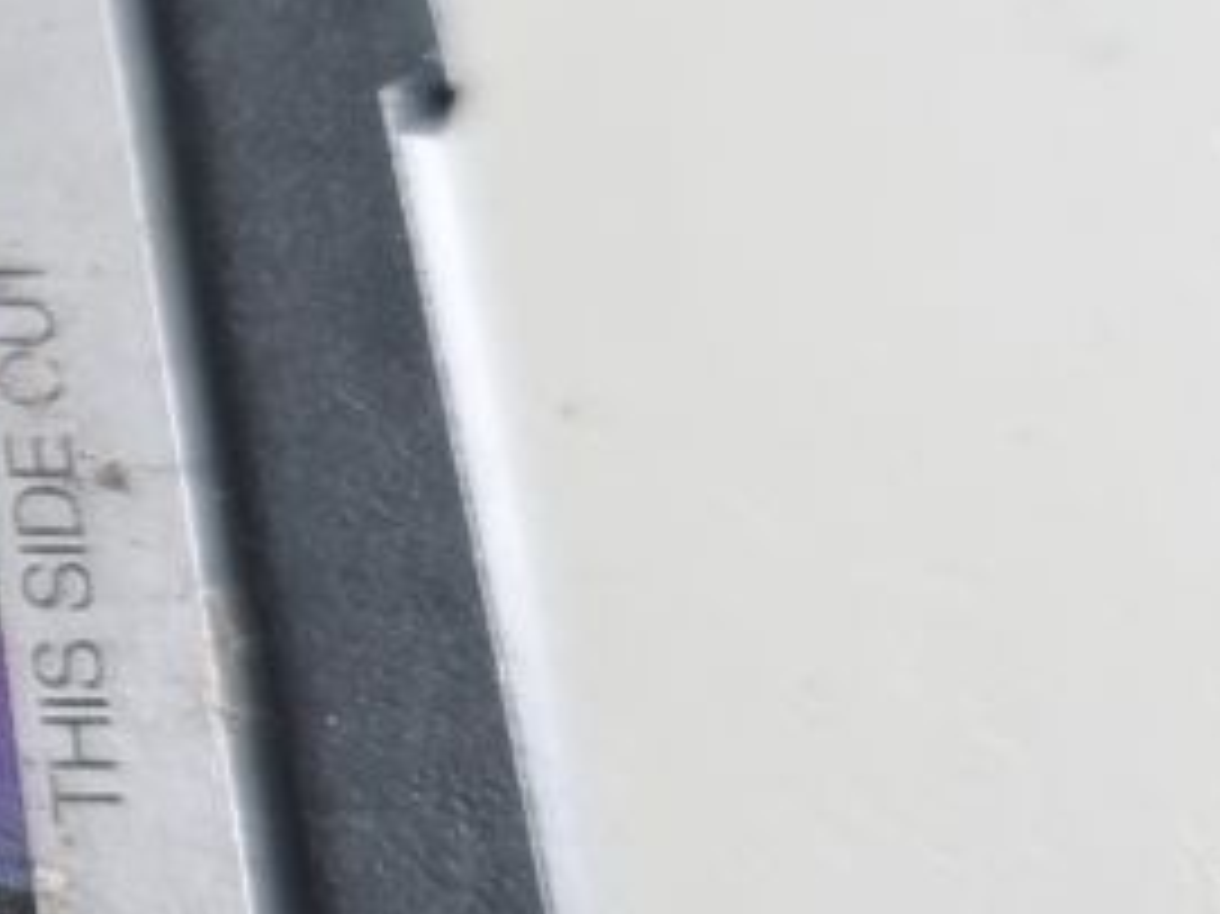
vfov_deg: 15.4
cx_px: -968
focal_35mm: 96
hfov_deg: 16.9
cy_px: 590
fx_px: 3382
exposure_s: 1/50
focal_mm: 5.4
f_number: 1.8
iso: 200
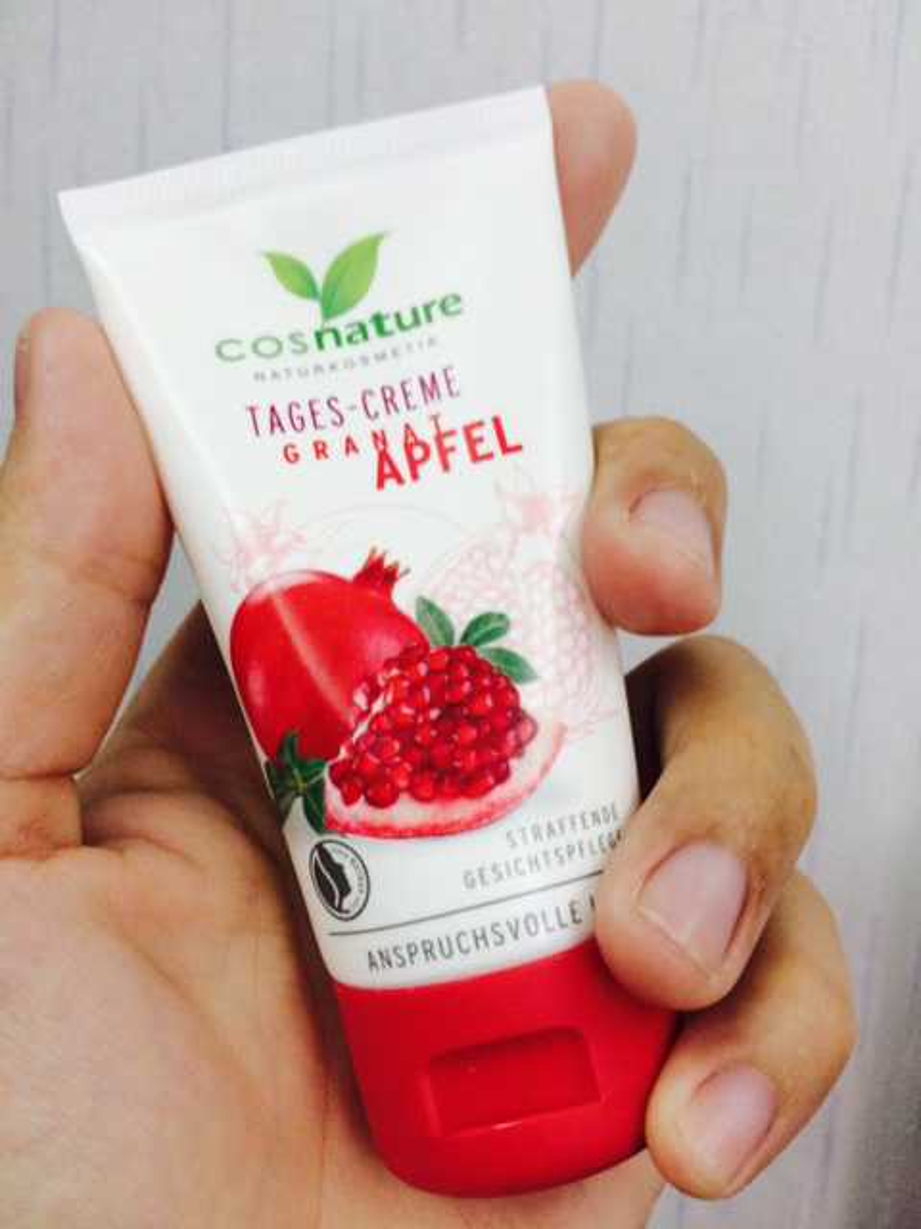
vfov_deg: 61.7
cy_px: 614
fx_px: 1029
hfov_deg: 48.2
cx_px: 460
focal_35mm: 29
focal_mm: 4.15
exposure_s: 1/30
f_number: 2.2
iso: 160
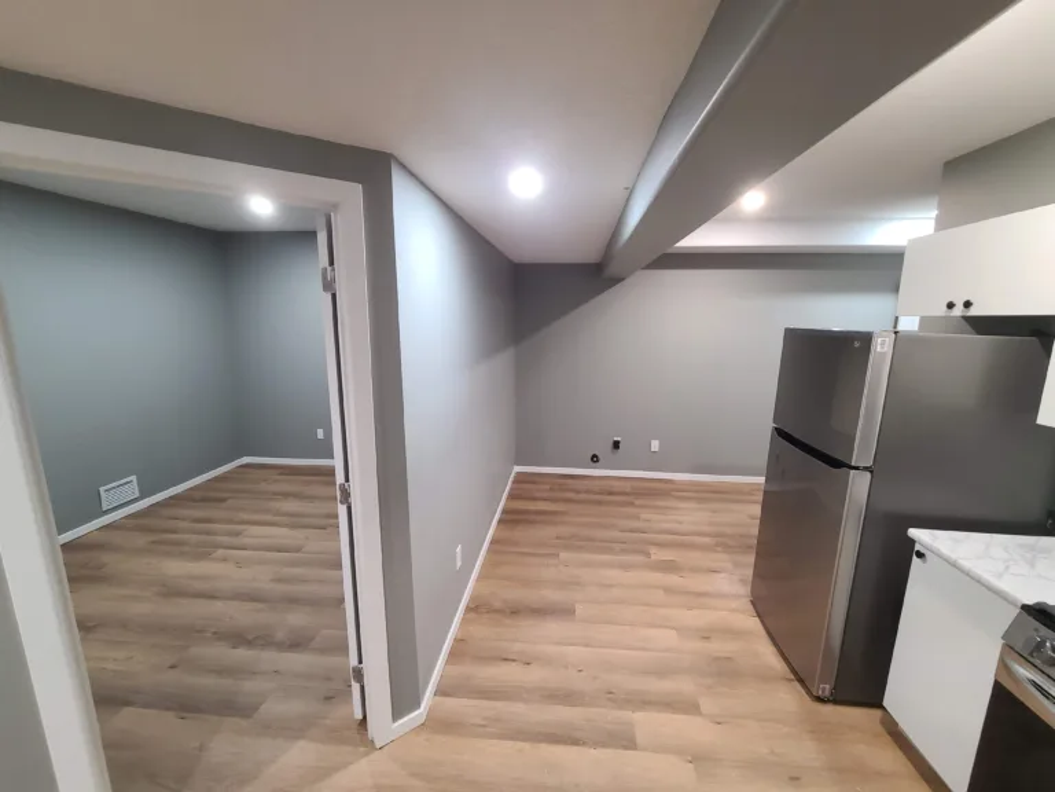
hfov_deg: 106.2
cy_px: 396
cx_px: 528
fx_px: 396
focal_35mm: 13
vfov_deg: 89.9
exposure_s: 1/40
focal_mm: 2.2
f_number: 2.2
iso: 400
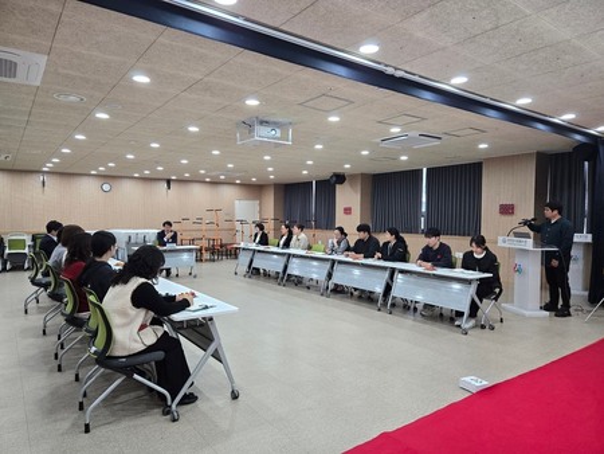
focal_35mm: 23
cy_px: 227
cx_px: 302
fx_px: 402
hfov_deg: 73.9
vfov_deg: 58.9
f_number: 1.8
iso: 200
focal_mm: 5.4
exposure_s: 1/120
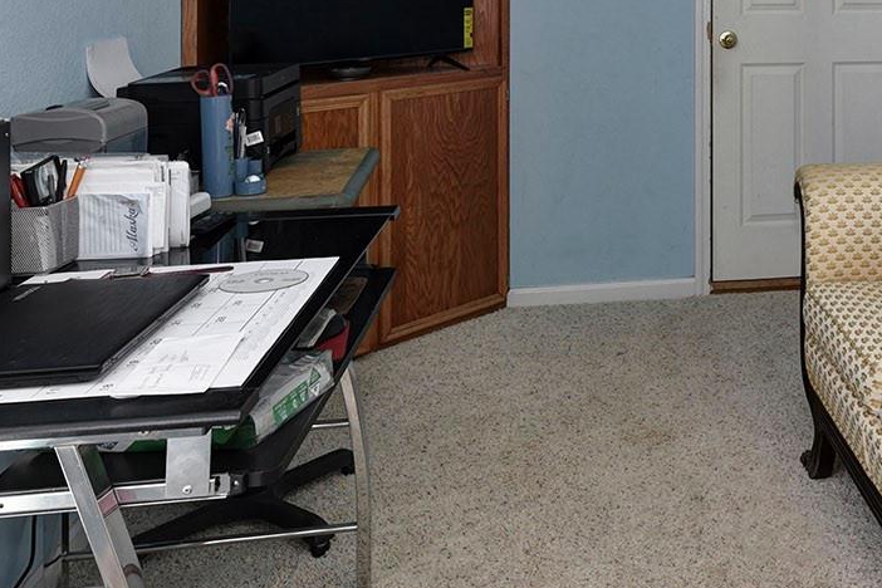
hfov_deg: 44.3
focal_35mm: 41
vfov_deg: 31.2
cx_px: 746
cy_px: 63
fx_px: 1004
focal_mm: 16
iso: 320
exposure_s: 1/20
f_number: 6.3
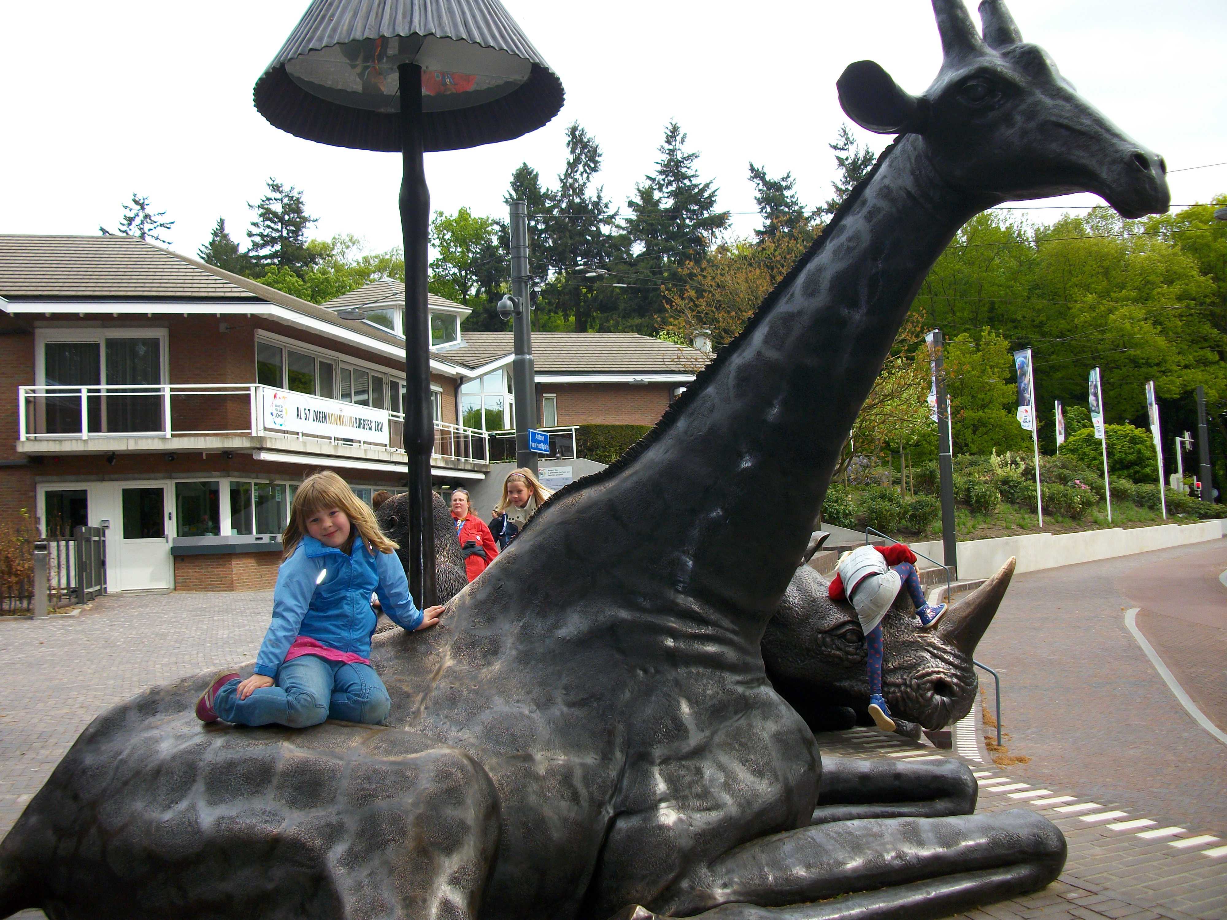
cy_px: 460
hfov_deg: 54.0
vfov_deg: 41.8
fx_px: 1205
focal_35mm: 34
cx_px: 614
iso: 80
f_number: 2.9
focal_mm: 5.7
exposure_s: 1/485
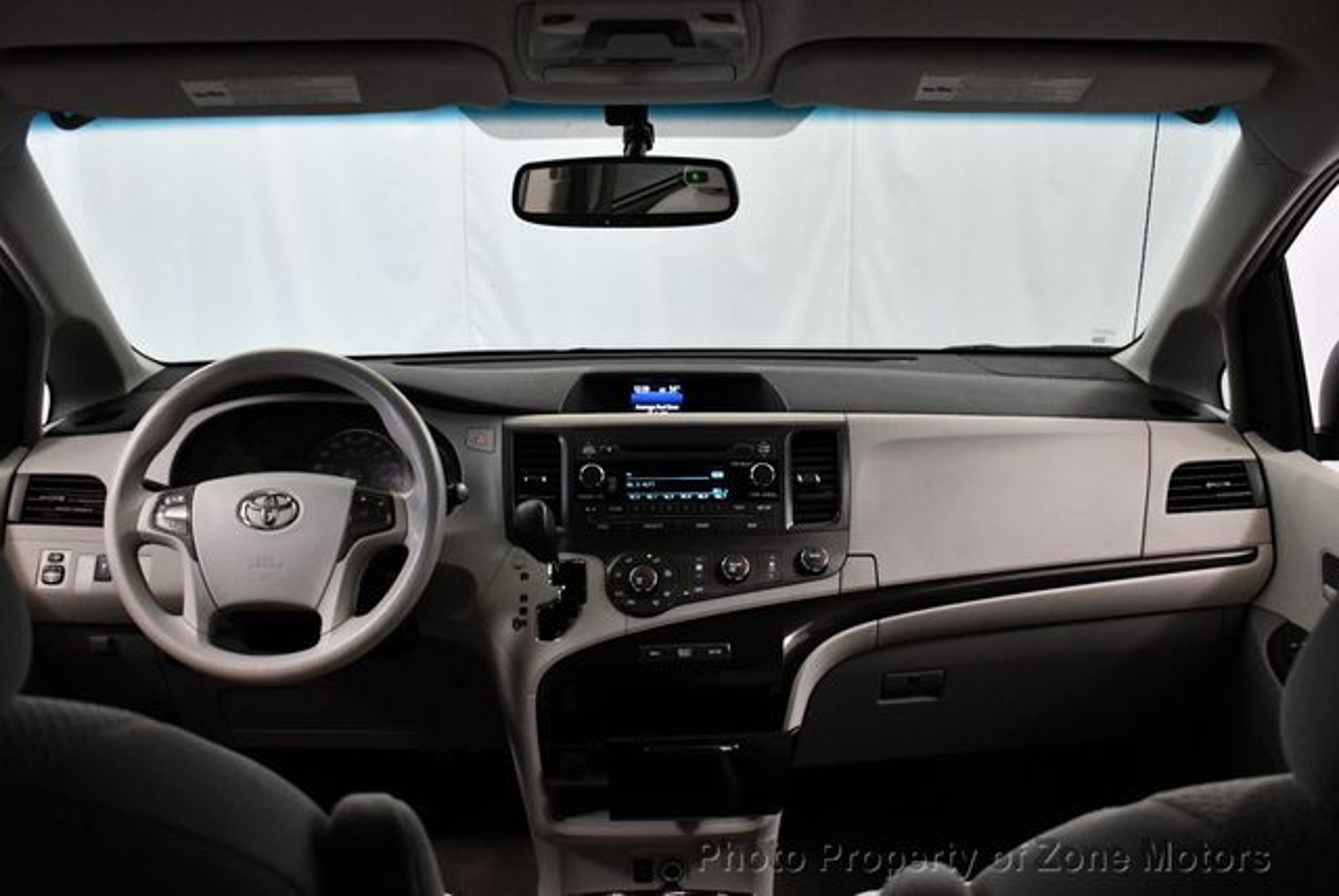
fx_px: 1340
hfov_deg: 53.1
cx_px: 670
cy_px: 448
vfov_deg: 36.9
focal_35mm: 36
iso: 1600
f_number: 3.5
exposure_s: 1/125
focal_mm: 18
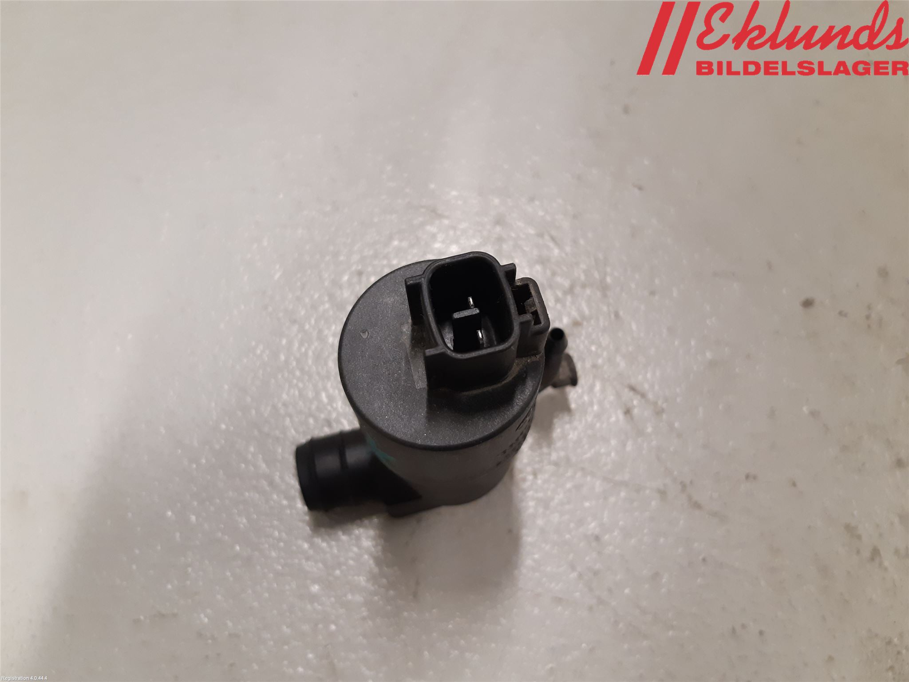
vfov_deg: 53.1
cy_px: 341
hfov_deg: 67.3
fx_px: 683
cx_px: 454
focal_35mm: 26
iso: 200
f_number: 1.7
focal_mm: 3.93
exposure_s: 1/50
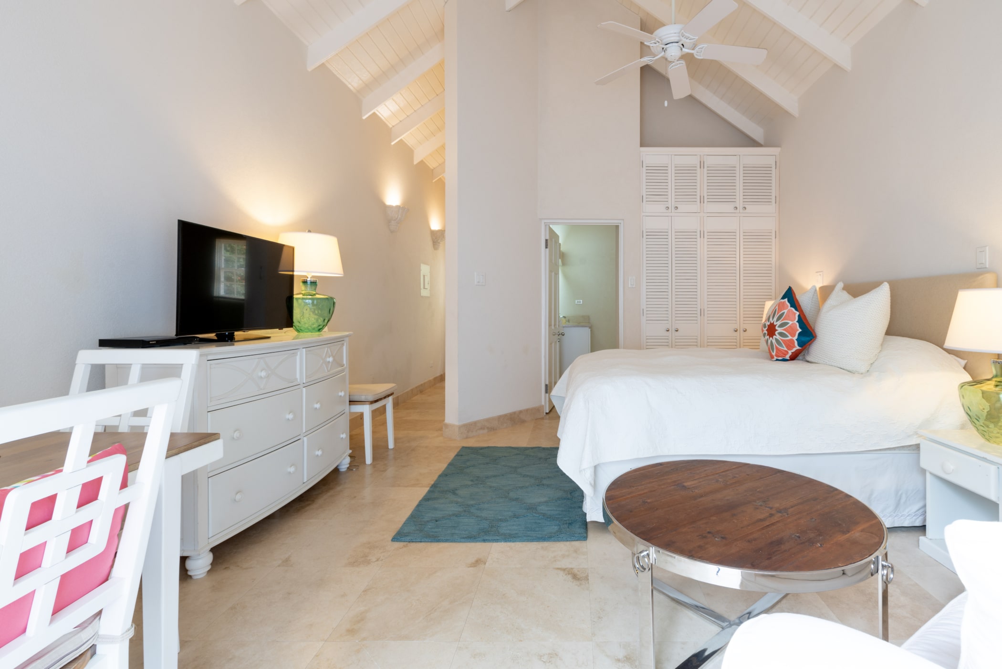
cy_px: 334
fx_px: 445
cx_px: 501
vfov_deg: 73.8
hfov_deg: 96.7
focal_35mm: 16
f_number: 13
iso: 125
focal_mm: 16
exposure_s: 1/1.25
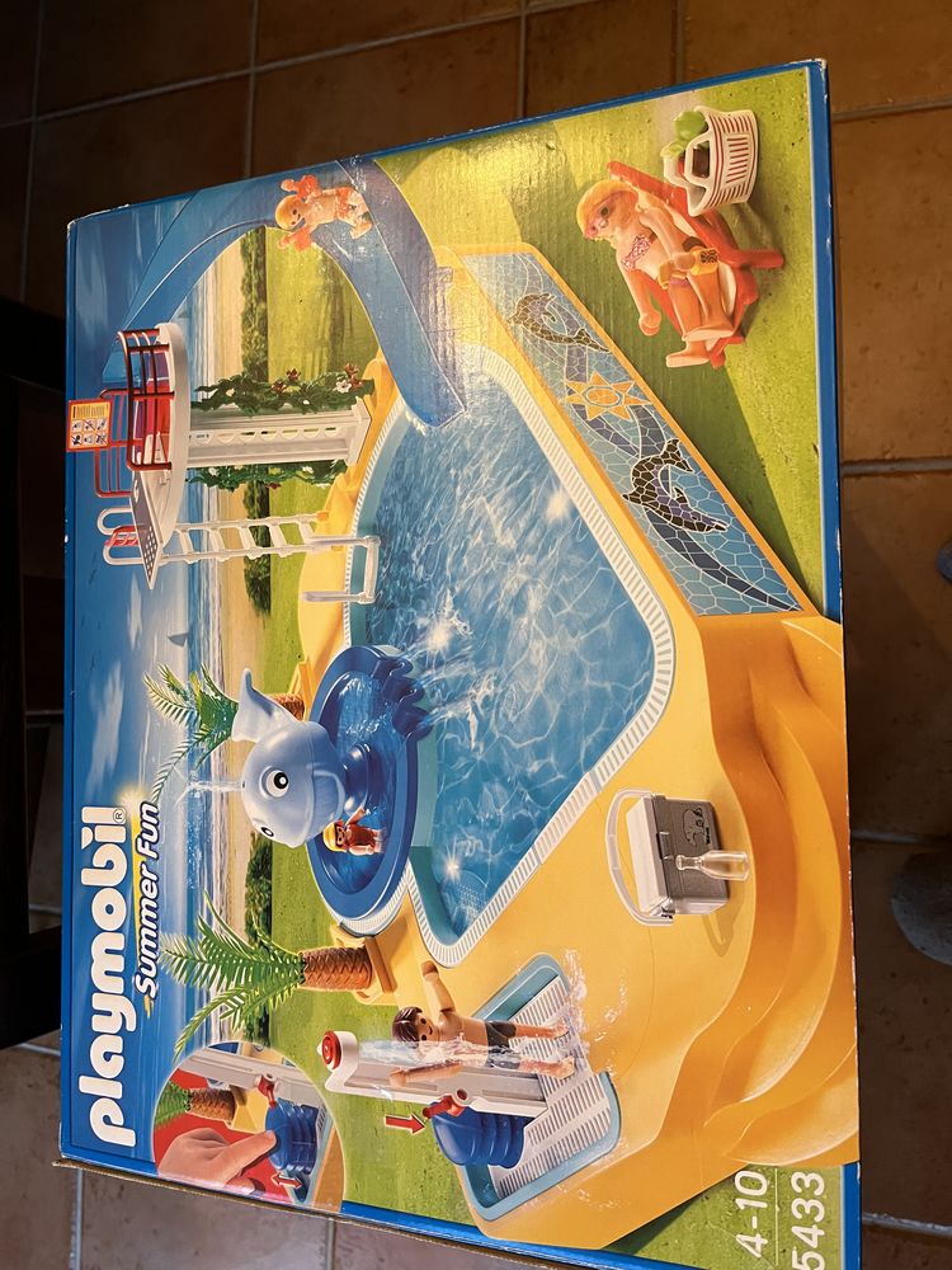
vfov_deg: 67.3
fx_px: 953
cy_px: 635
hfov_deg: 53.1
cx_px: 476
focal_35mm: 26
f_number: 1.6
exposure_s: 1/50
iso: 320
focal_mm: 5.1
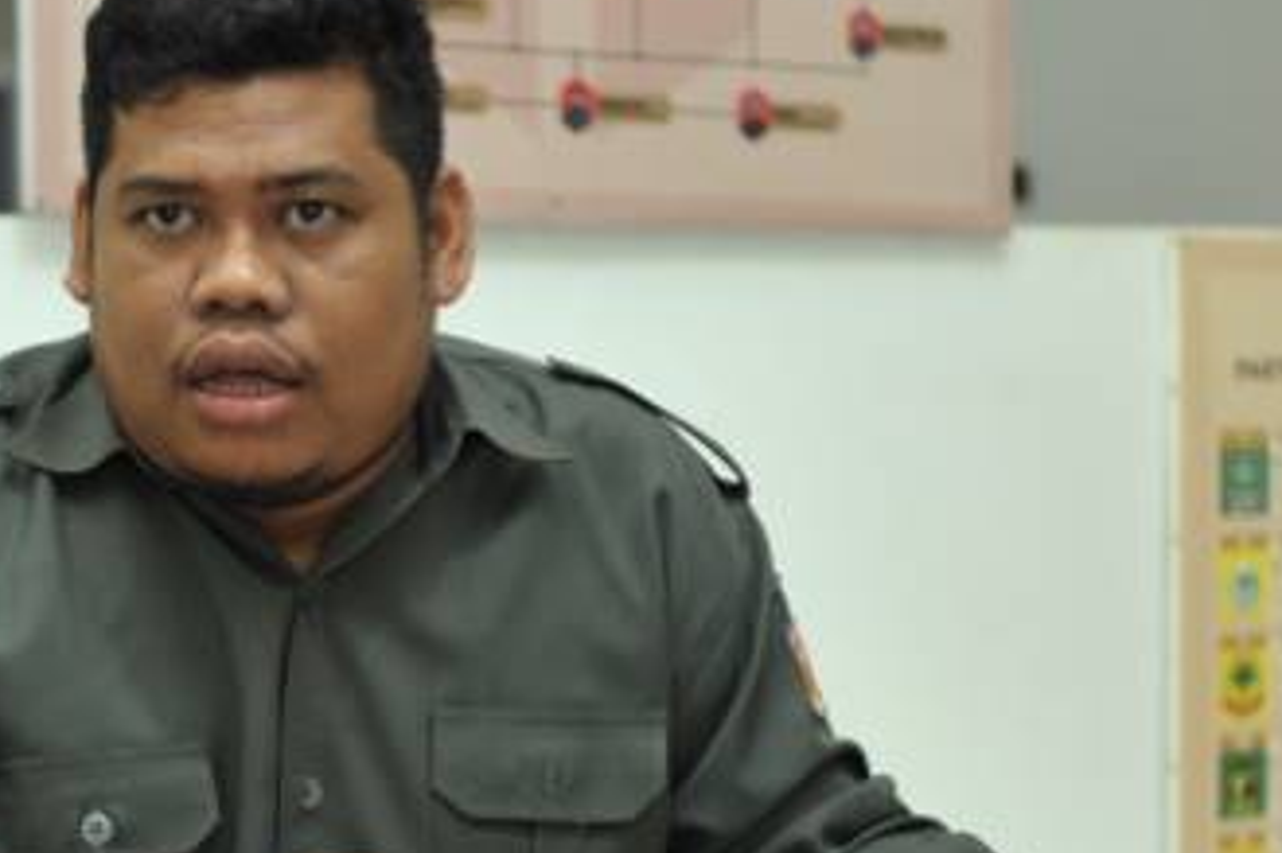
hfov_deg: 29.0
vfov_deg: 19.9
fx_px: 2420
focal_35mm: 68
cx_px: 261
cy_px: 580
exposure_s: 1/100
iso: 800
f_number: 2.8
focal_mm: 35
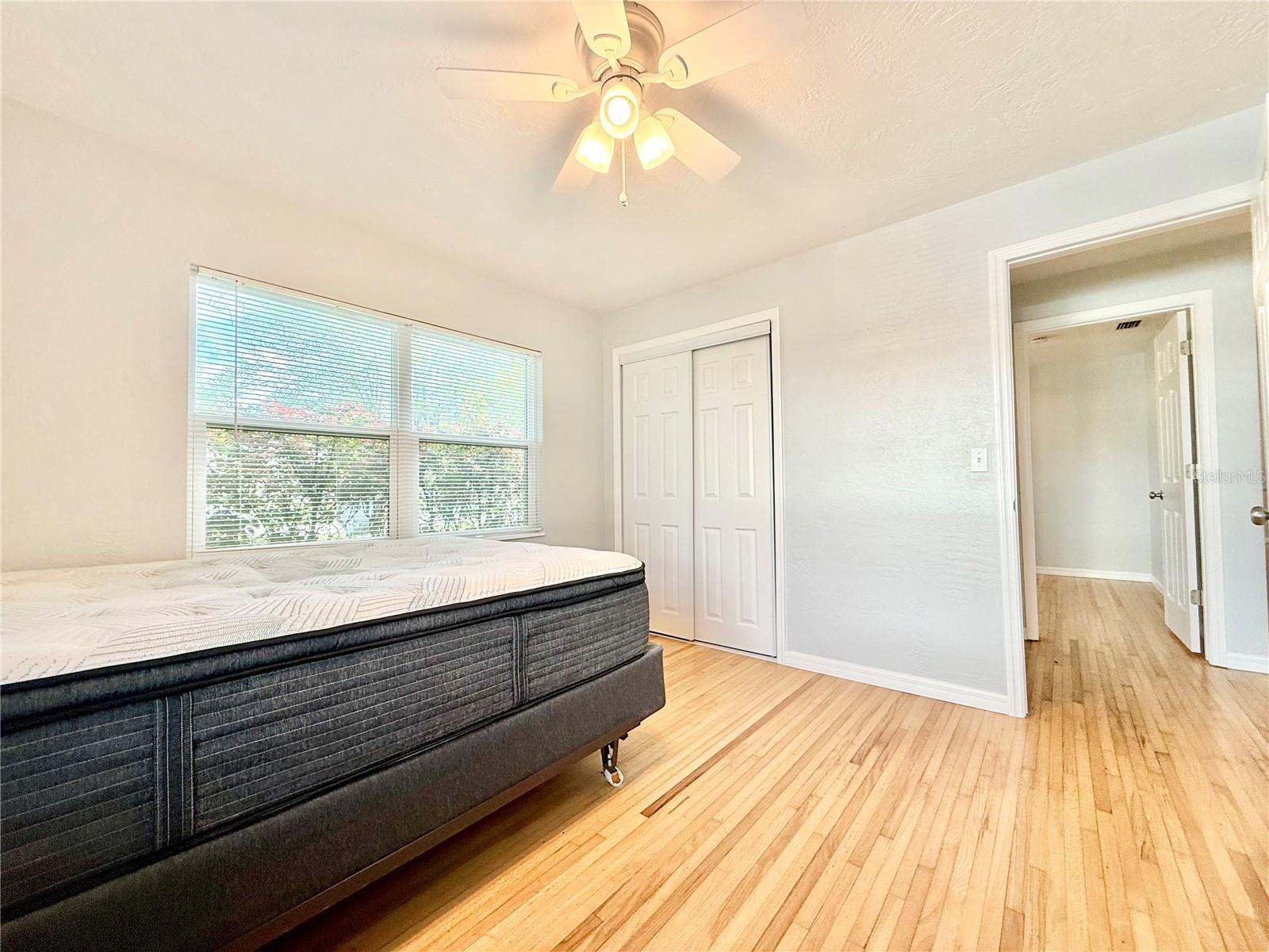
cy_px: 476
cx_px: 634
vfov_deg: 85.7
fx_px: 513
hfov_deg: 102.1
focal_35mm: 14
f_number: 2.2
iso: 125
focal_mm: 2.22
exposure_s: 1/120
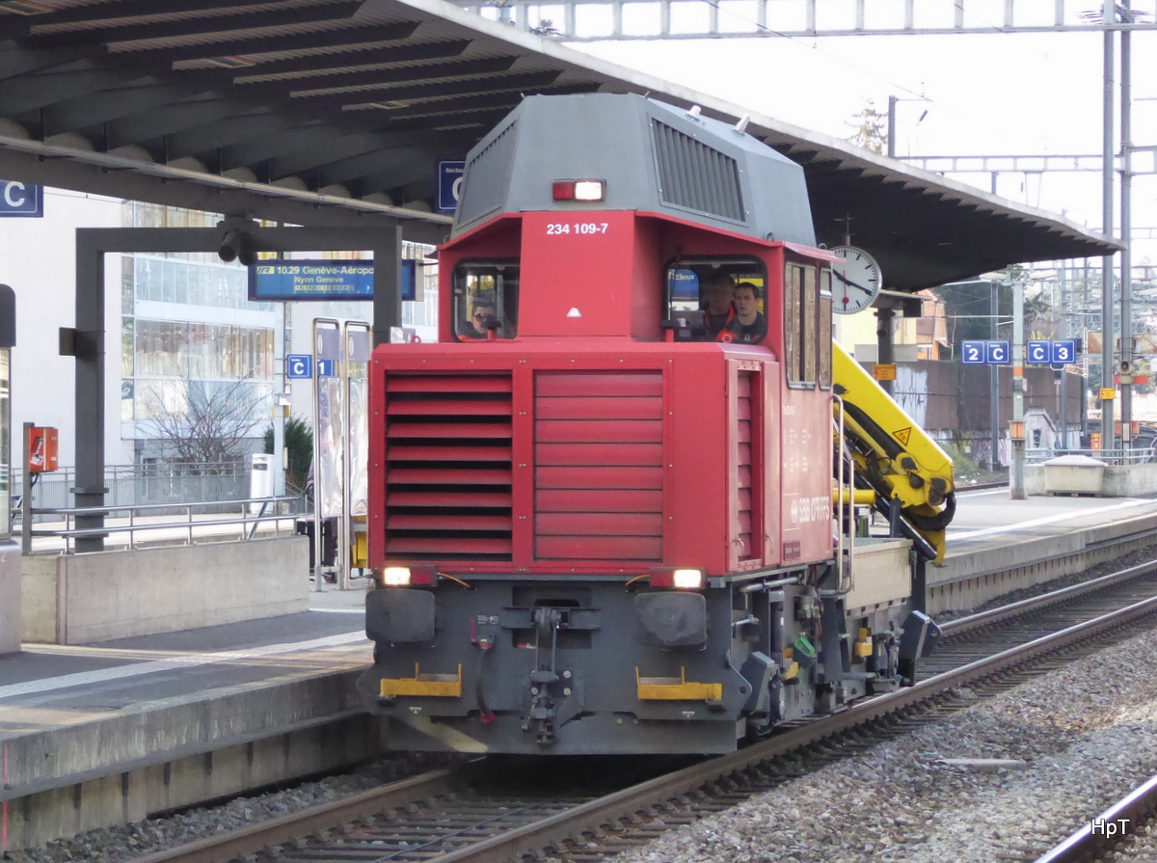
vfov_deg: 10.7
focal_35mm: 138
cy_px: 432
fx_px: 4603
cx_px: 578
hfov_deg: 14.3
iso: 1000
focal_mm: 22.3
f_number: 5.2
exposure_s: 1/250
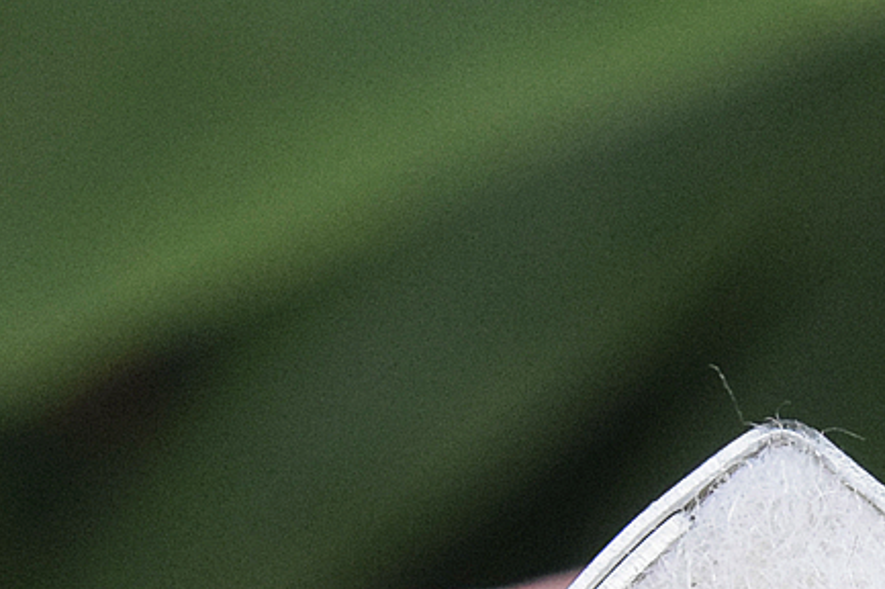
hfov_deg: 5.3
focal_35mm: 381
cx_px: 1862
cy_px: 1318
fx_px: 9367
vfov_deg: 3.6
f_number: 13
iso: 3200
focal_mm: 55
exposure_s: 1/640
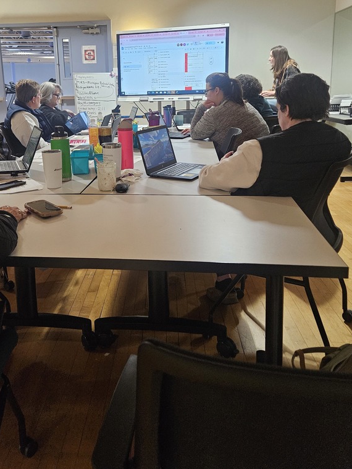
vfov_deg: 57.1
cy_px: 158
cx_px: 134
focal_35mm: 31
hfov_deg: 45.1
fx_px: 420
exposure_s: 1/120
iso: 800
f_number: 1.8
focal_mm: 5.4
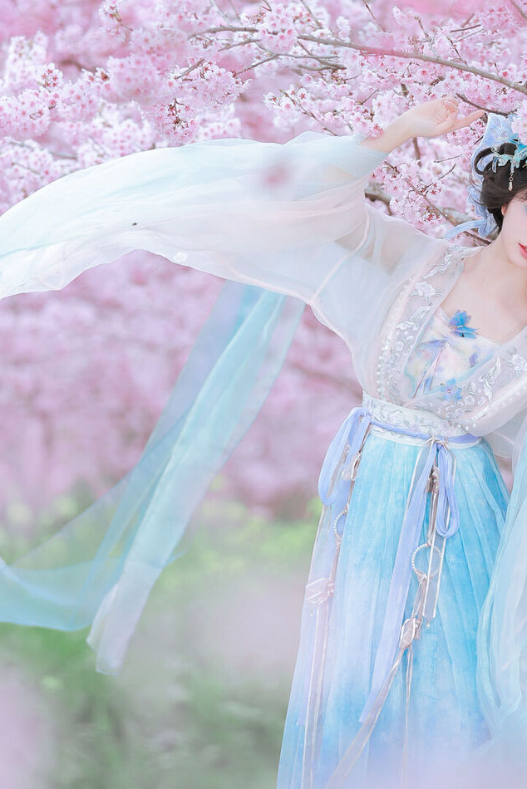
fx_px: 5090
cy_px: 307
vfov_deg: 8.9
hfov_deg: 5.9
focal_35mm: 232
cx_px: 426
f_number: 2.8
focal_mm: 140
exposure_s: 1/400
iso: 250
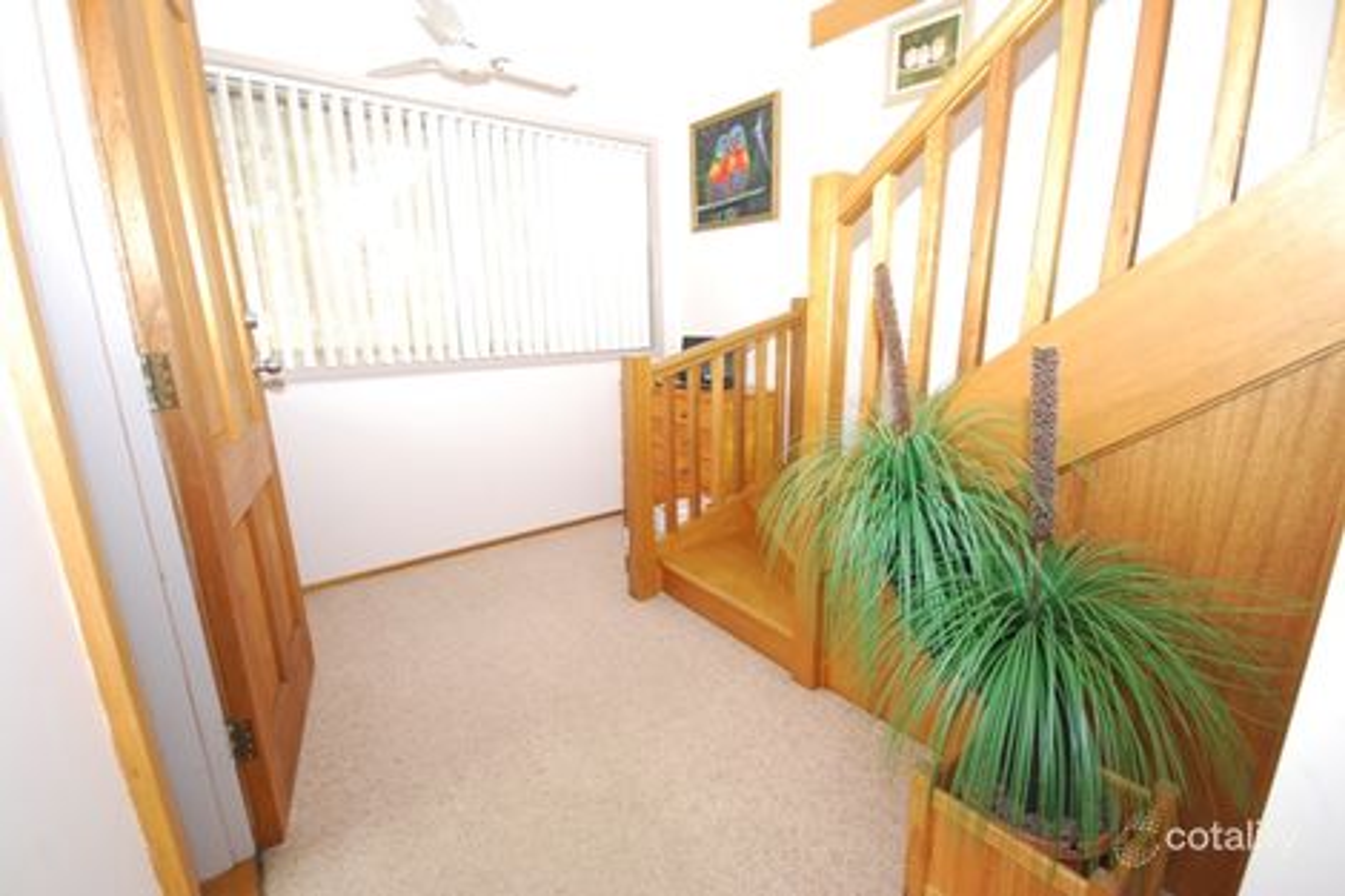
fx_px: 560
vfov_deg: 77.3
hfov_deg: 100.4
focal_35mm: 15
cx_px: 672
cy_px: 448
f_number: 4
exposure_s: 1/60
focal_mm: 10
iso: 800
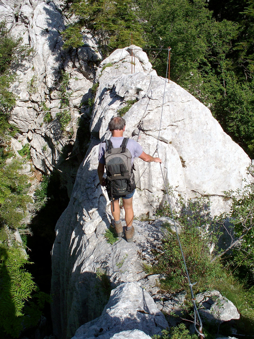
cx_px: 127
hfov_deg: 39.7
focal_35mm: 36
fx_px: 352
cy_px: 170
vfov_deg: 51.4
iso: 64
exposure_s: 1/500
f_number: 5
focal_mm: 7.54
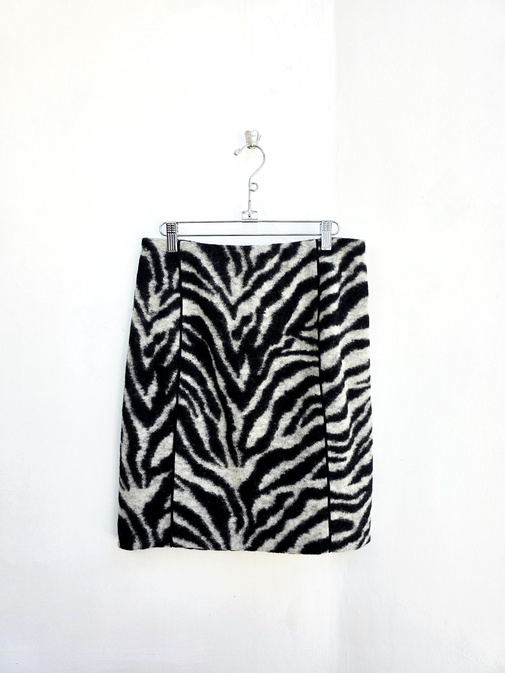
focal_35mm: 23
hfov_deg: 58.9
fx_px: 447
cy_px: 336
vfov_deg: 73.9
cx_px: 252
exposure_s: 1/120
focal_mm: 6.3
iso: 50
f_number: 1.7
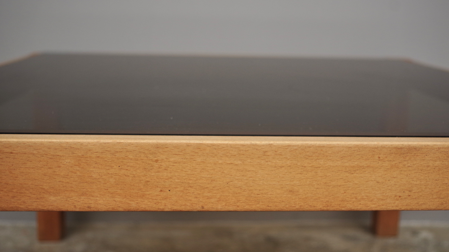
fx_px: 536
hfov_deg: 45.5
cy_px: 112
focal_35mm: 45
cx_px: 228
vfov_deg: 26.5
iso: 400
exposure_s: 1/60
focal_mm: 28.13
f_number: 4
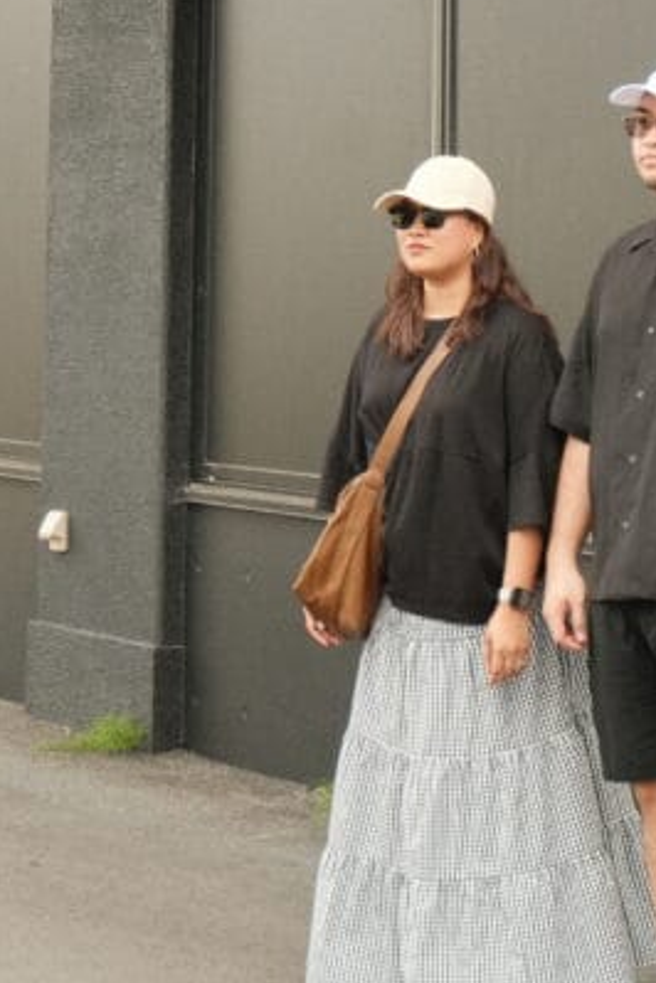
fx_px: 2596
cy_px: -39
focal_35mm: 95
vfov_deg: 20.6
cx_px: 201
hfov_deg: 14.4
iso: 320
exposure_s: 1/160
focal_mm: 24.9
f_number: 5.6
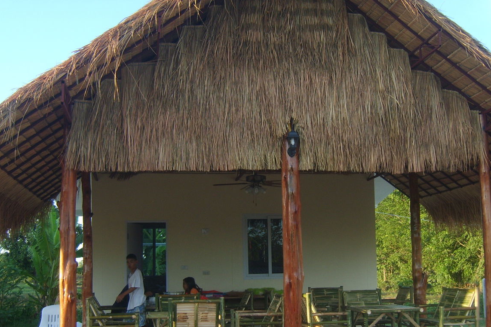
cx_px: 288
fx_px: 695
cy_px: 204
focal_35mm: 51
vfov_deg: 26.4
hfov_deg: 38.8
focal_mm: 7.4
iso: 50
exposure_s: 1/180
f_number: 2.8
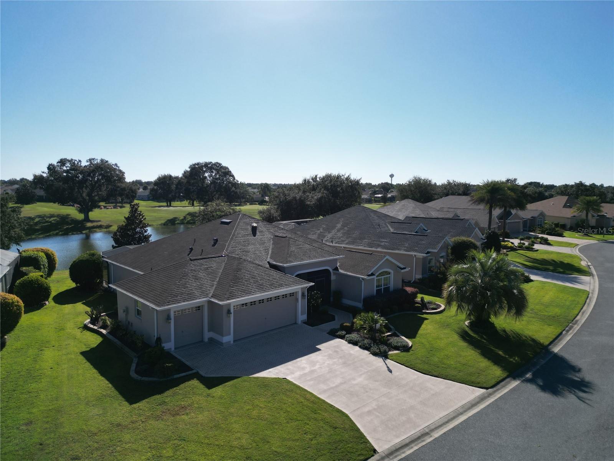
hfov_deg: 71.6
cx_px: 307
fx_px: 426
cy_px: 230
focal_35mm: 24
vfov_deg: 56.8
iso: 130
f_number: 1.7
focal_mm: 6.72
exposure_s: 1/5000
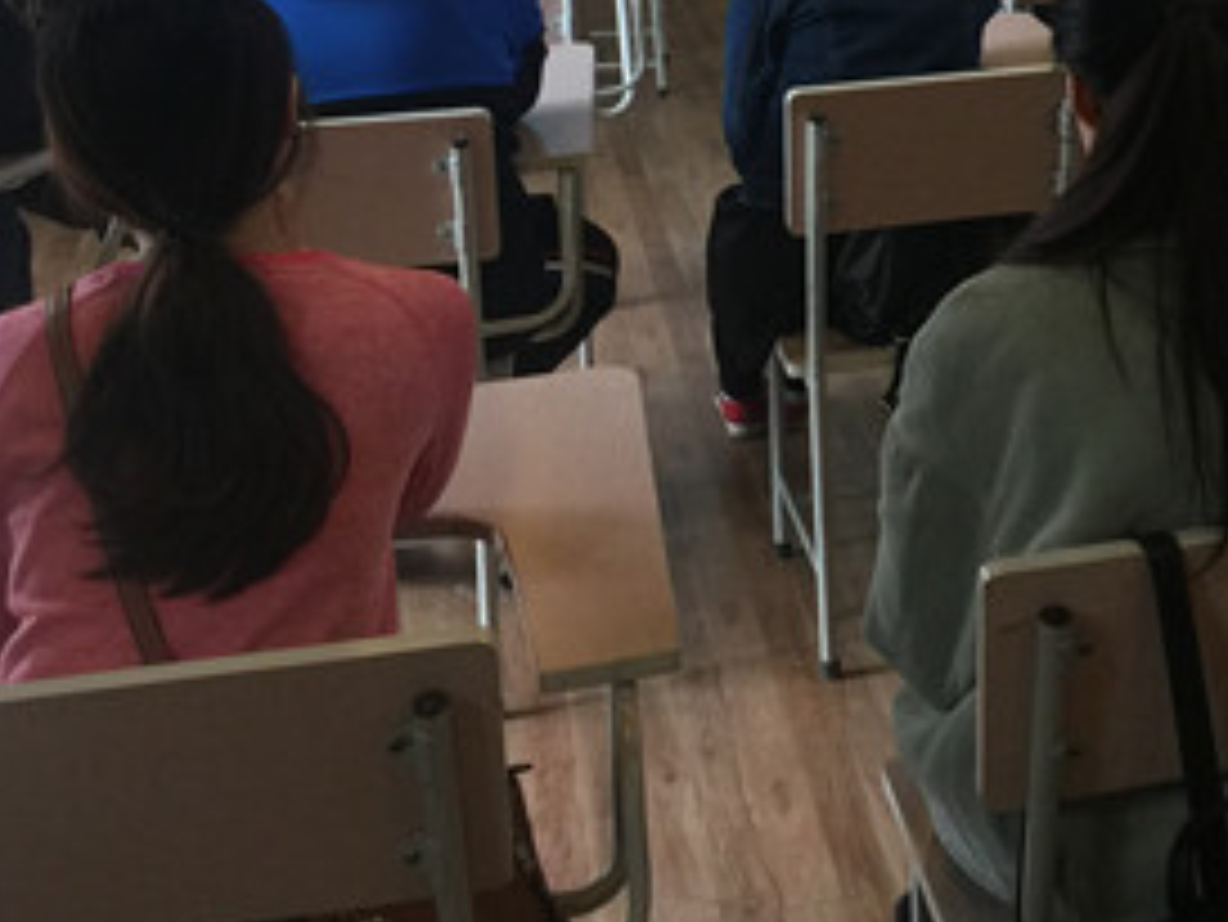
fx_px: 2413
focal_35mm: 68
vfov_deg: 20.7
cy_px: -76
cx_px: 1080
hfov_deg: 27.6
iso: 40
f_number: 2.2
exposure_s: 1/33
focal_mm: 4.15
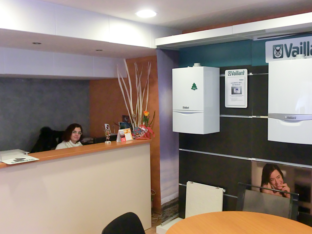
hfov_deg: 44.8
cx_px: 156
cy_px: 117
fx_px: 379
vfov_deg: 34.3
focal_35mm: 42
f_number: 4
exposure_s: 1/60
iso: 640
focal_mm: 7.38
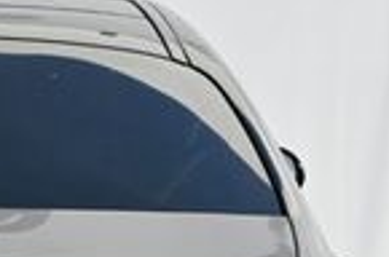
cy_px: 345
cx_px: -118
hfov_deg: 6.4
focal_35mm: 318
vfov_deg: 4.3
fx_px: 3429
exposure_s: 1/250
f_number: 6
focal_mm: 48
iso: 100
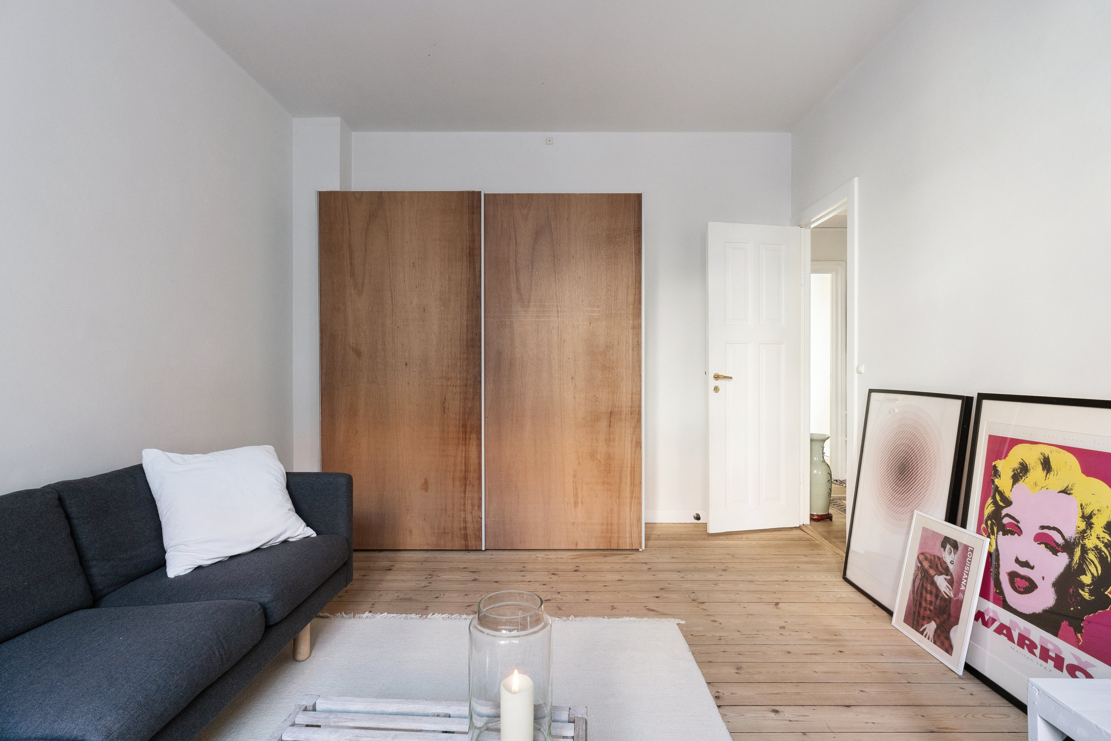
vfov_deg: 66.1
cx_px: 556
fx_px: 569
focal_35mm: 18
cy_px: 370
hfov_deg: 88.6
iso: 400
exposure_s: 1/5
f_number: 7.1
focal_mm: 12.3
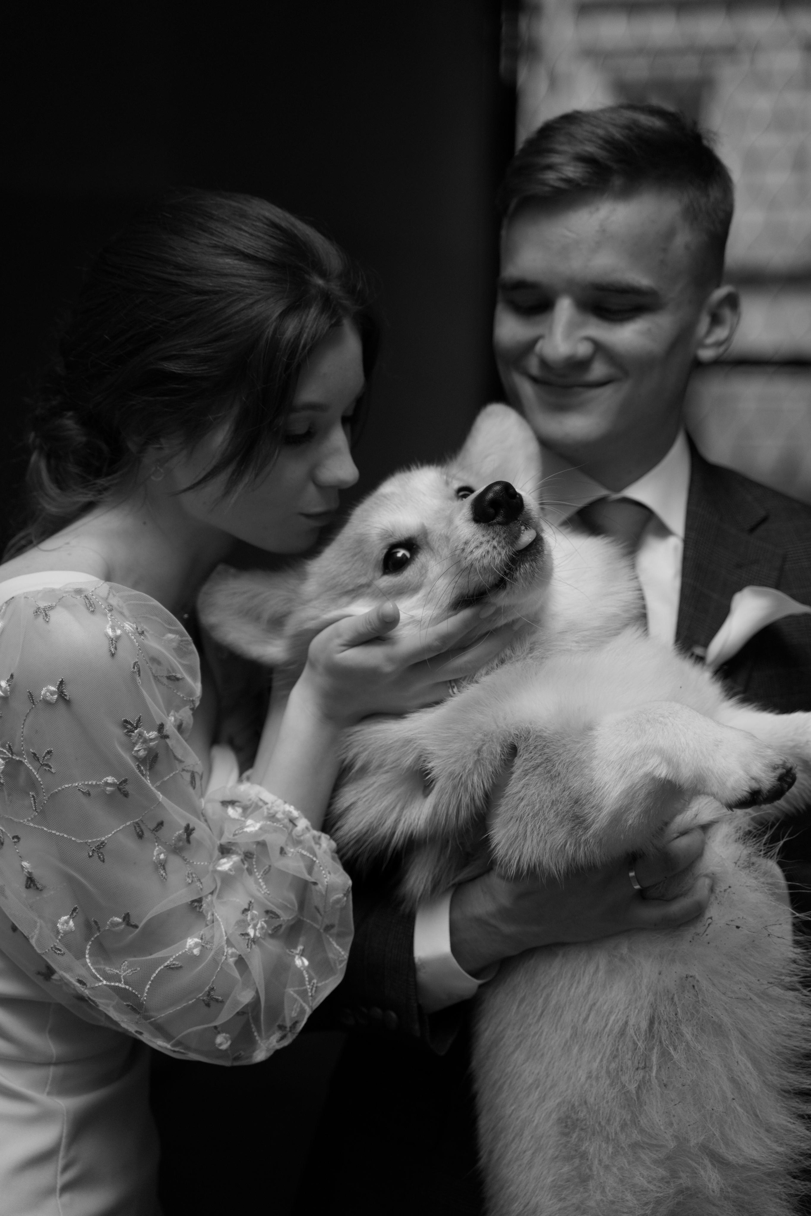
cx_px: 406
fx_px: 2433
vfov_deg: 28.1
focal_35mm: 72
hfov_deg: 18.9
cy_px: 608
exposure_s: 1/800
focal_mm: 72
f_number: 2.8
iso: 800
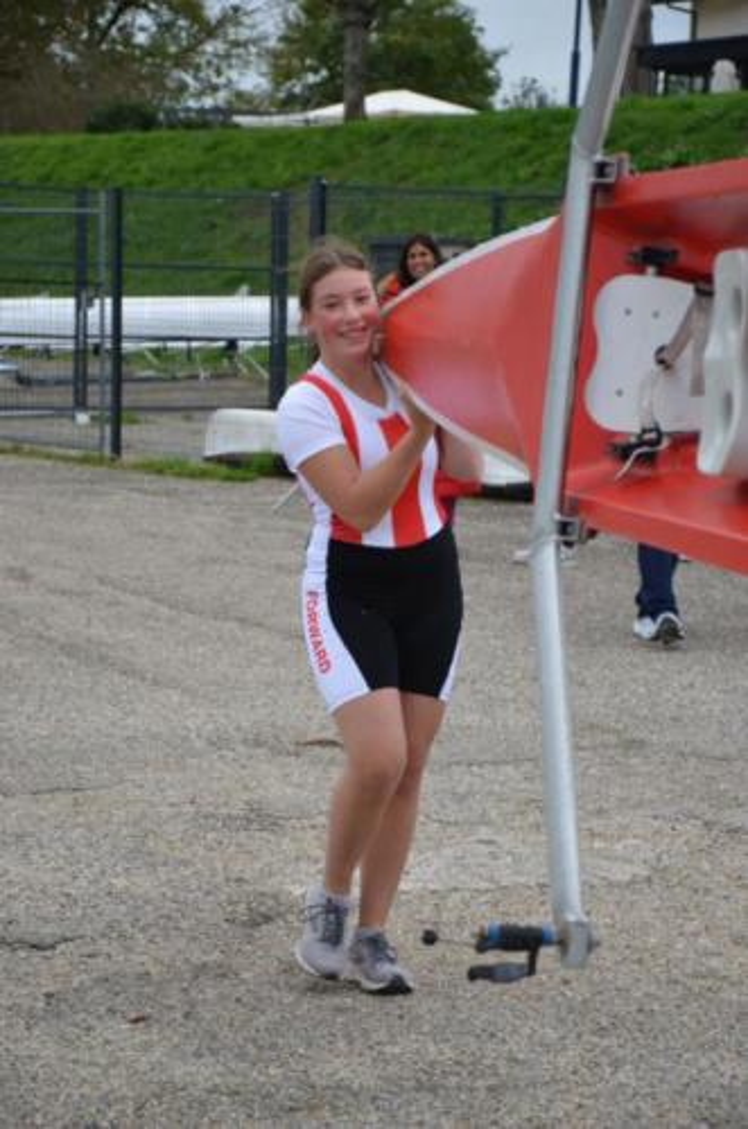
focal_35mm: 99
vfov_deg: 20.7
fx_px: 3100
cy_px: 564
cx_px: 374
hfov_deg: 13.8
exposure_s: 1/250
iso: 400
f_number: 5.3
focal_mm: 66
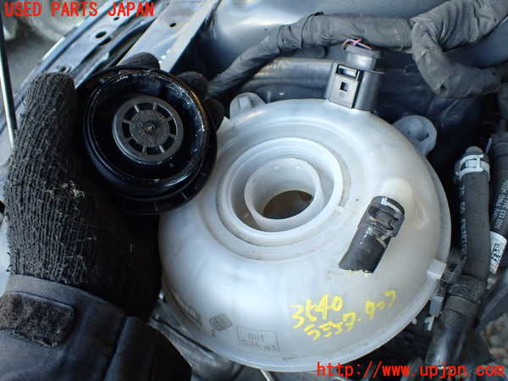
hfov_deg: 60.0
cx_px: 254
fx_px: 440
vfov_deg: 46.8
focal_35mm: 30
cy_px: 190
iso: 320
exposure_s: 1/125
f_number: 2.3
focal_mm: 5.4
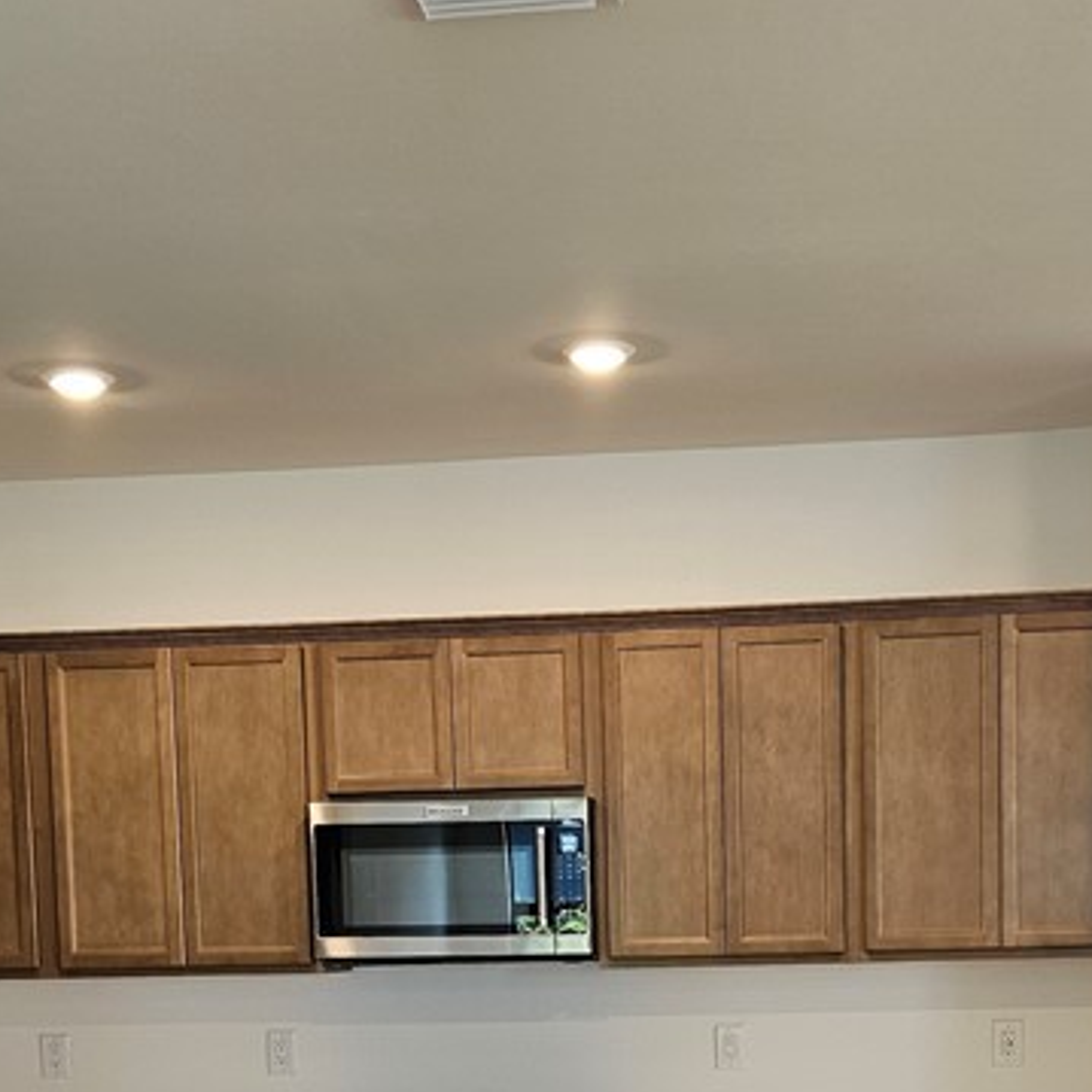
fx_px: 2070
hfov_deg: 29.5
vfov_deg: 27.8
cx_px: 633
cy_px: 1092
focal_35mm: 58
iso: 160
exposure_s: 1/120
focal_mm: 6.3
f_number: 1.7
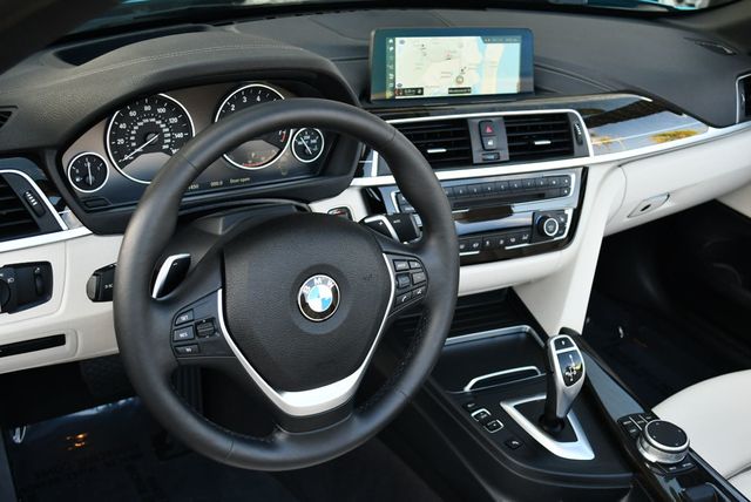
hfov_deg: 44.5
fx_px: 919
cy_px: 251
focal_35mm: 44
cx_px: 376
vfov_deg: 30.6
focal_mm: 22
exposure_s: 1/250
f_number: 3.8
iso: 400
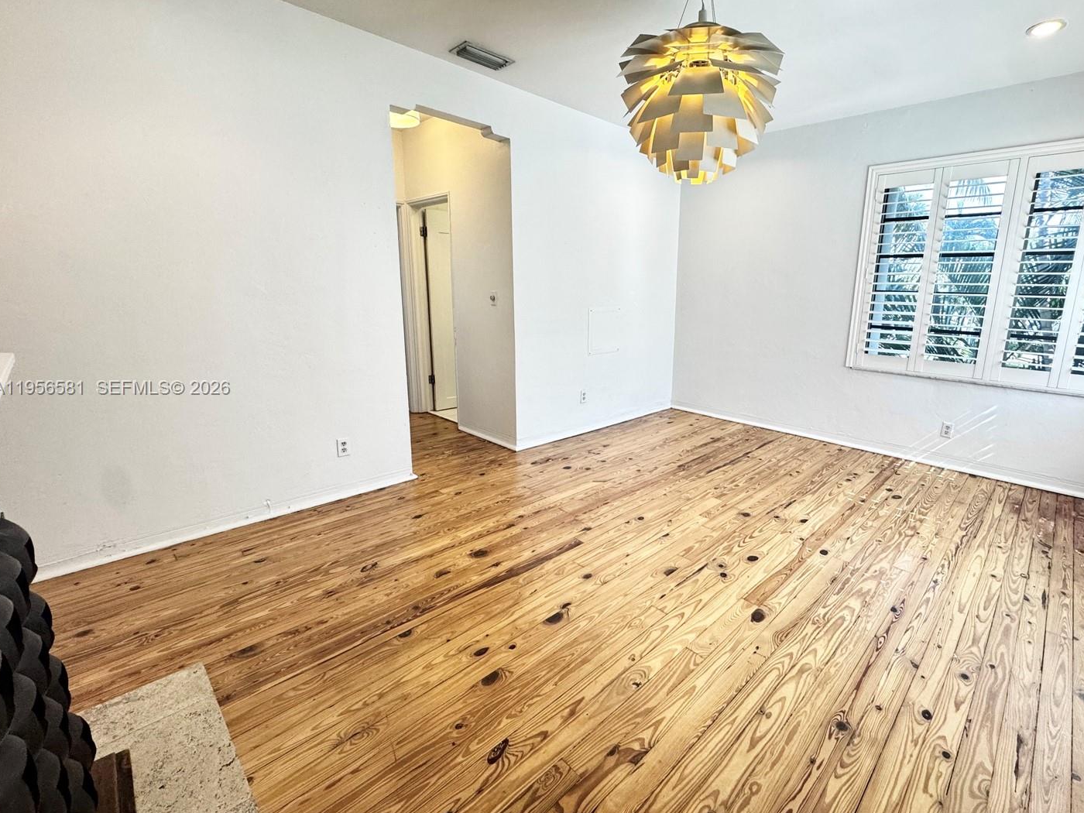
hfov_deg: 94.0
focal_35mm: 16
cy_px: 389
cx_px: 608
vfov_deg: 78.1
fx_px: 501
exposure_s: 1/120
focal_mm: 2.22
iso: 160
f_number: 2.2
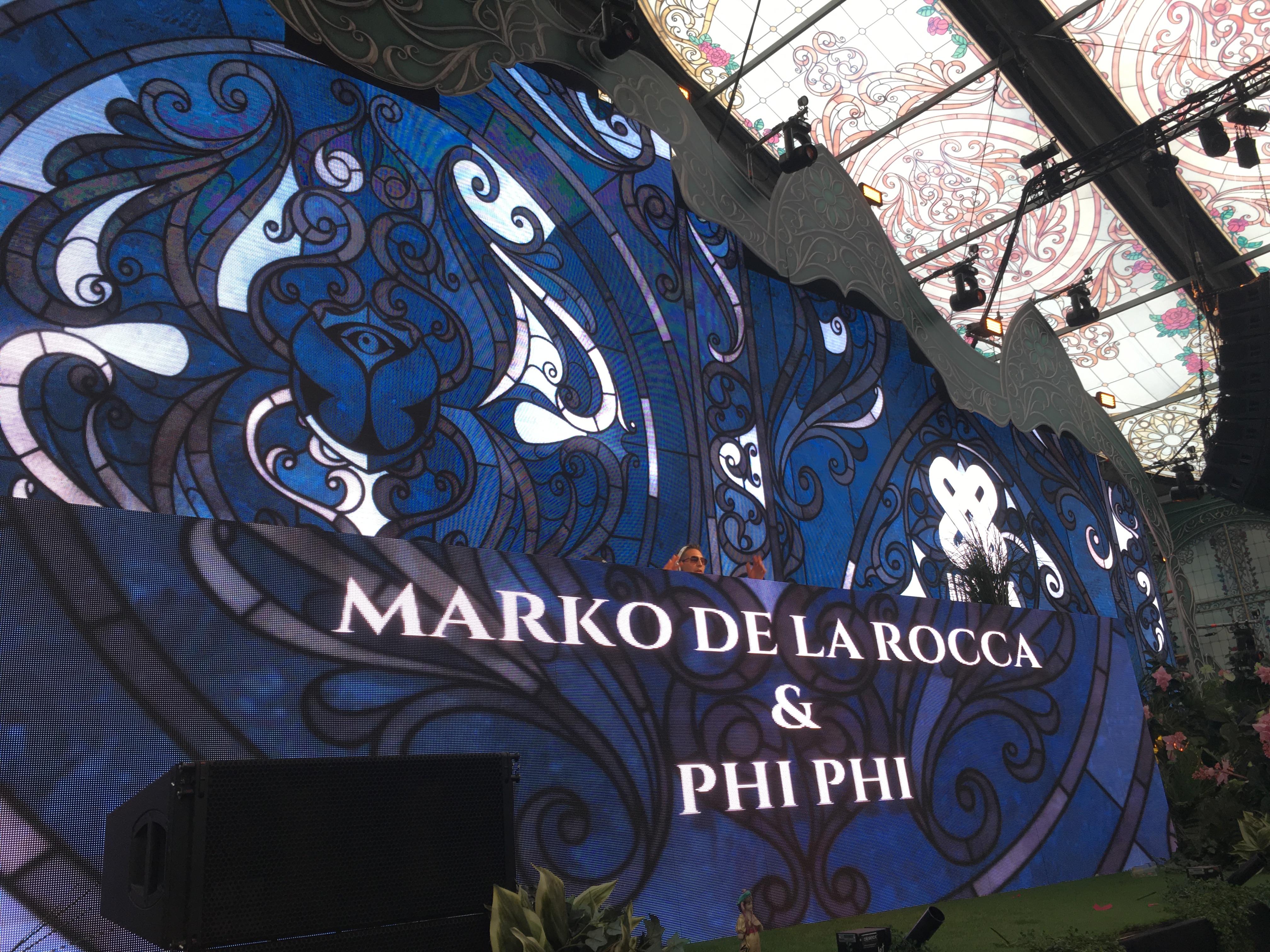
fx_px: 1064
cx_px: 635
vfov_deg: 48.2
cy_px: 476
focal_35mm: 29
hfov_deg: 61.7
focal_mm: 4.15
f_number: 2.2
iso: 25
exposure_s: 1/100
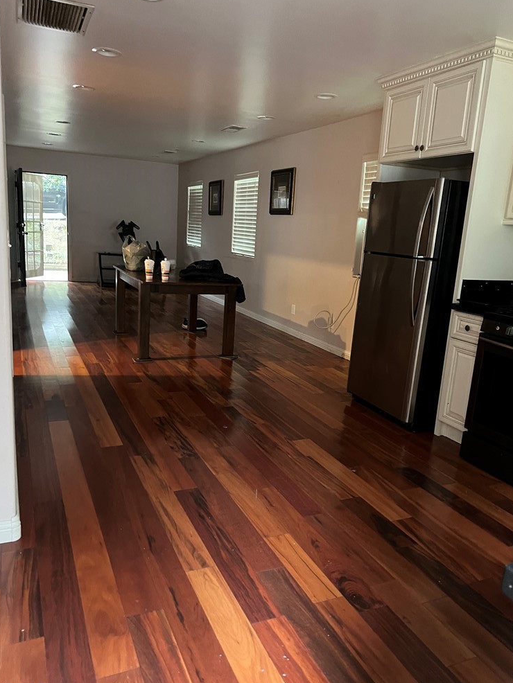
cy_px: 346
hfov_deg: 51.4
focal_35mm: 27
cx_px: 251
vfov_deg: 65.3
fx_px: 533
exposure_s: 1/31
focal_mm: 5.7
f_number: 1.5
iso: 640
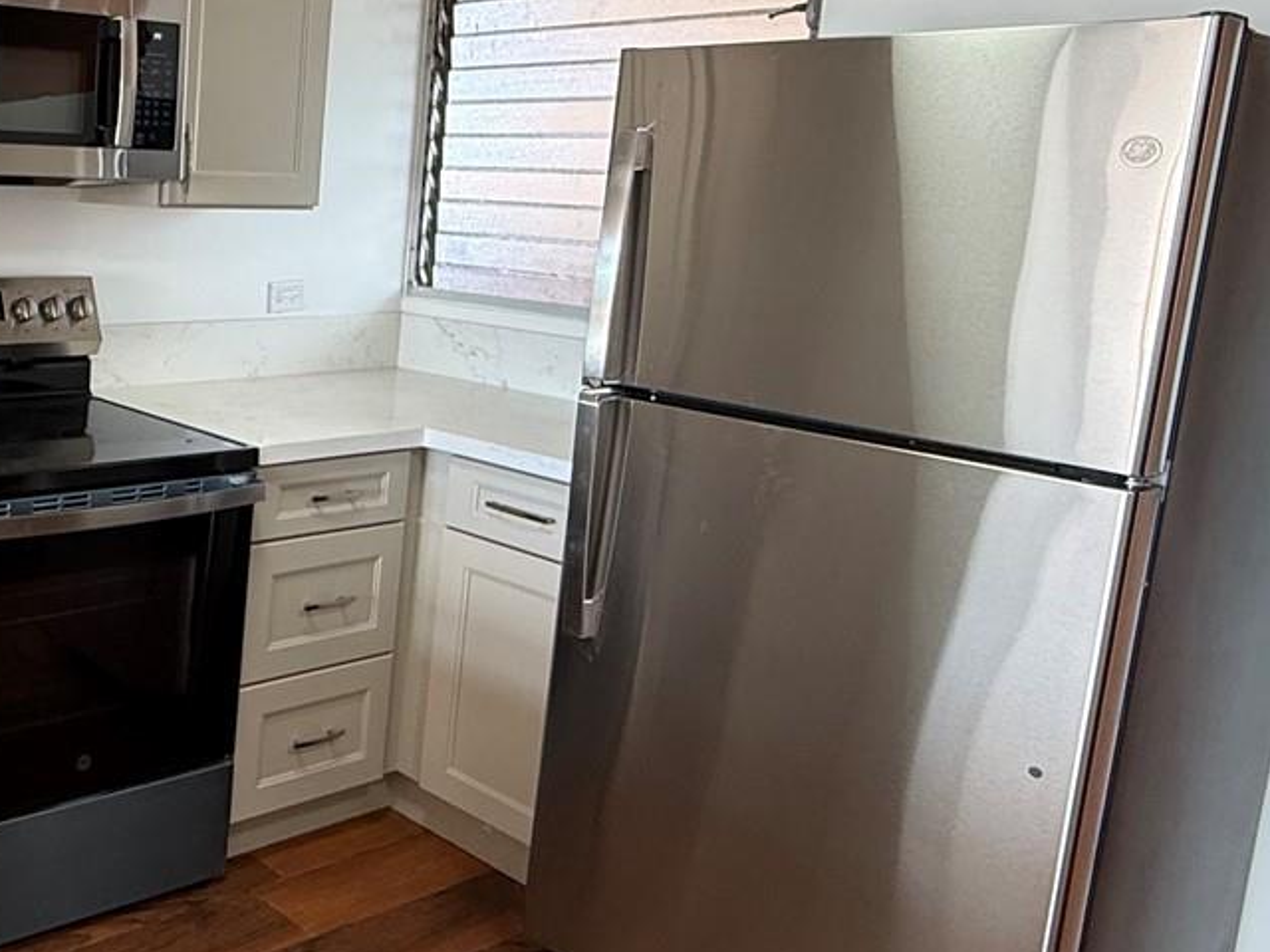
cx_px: -30
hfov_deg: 44.0
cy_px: 345
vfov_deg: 40.4
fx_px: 1284
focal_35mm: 35
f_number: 2.2
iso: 160
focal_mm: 2.22
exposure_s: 1/120
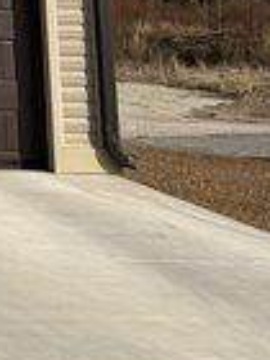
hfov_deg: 7.6
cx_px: -589
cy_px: -303
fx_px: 1716
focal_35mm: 165
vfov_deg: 11.1
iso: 80
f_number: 1.78
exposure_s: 1/6711
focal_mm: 6.76
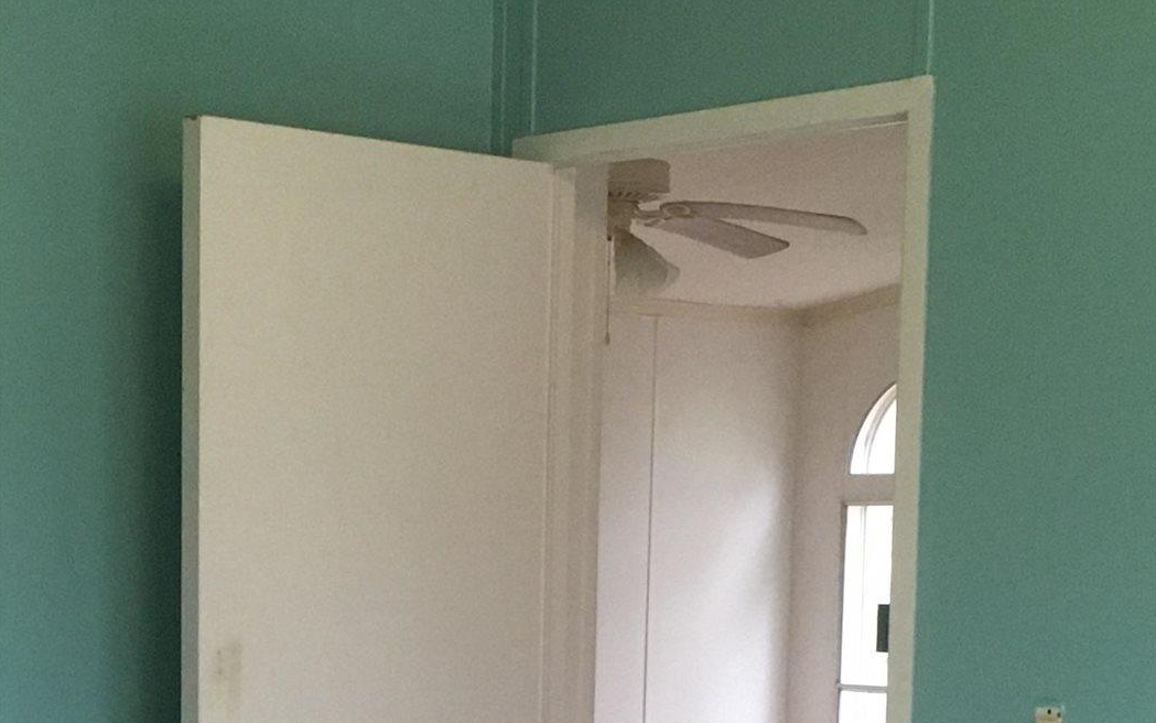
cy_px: 808
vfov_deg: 14.2
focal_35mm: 90
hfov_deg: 22.9
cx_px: 331
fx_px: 2836
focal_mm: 4.15
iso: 160
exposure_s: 1/30
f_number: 2.2
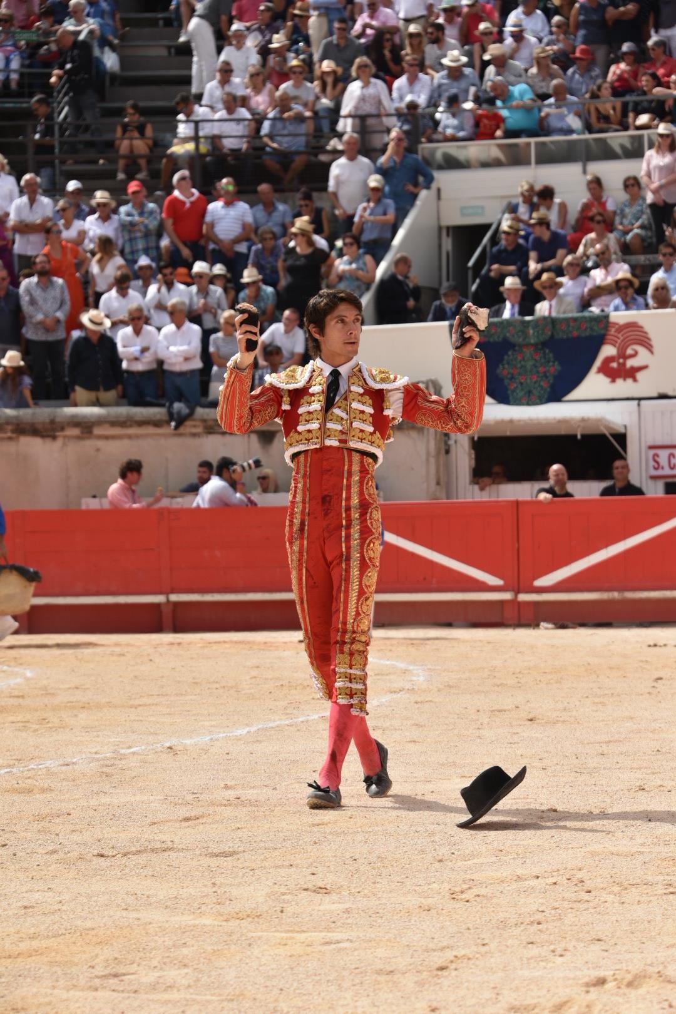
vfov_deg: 16.4
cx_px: 338
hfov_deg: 11.0
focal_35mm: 125
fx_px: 3521
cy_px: 507
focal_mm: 125
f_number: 7.1
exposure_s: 1/1600
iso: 400
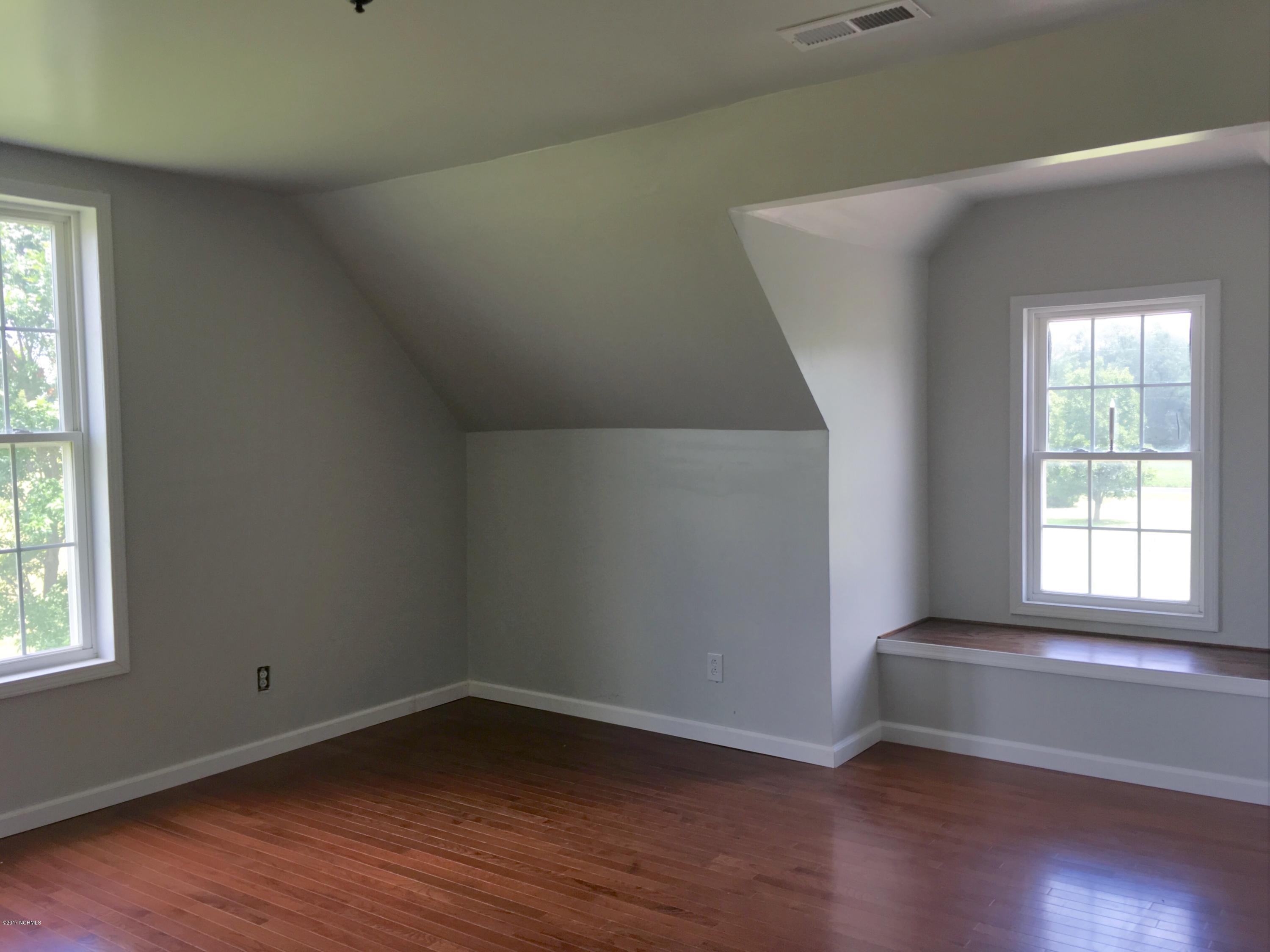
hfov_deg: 61.7
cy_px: 476
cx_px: 635
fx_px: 1064
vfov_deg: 48.2
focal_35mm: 29
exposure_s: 1/120
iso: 32
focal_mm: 4.15
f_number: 2.2
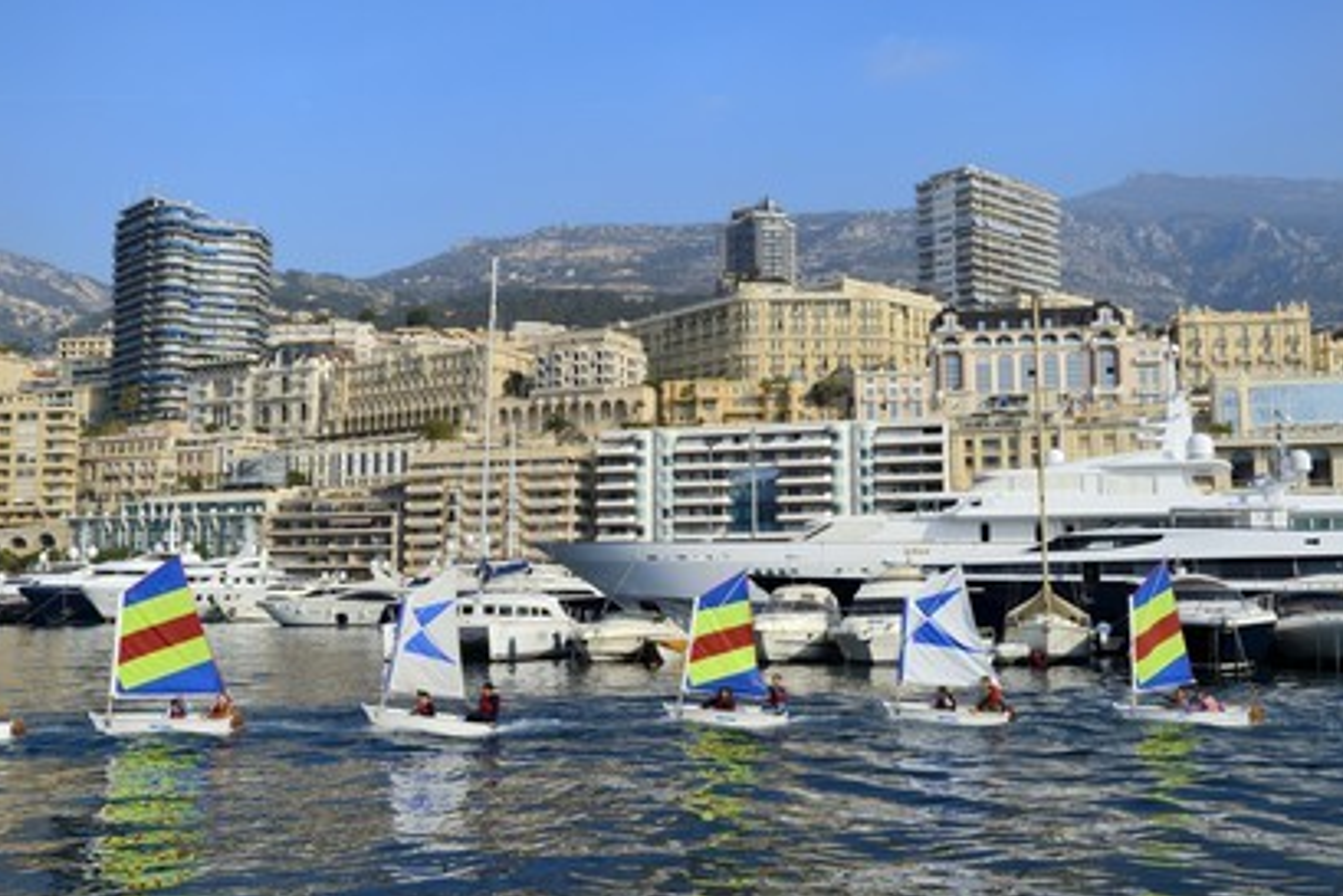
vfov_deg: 34.2
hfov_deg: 49.5
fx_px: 1455
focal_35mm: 39
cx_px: 660
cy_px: 450
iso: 200
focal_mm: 38
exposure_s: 1/250
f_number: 16
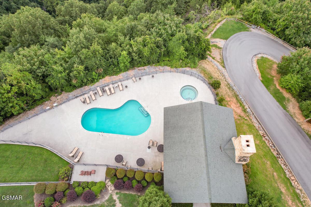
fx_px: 190
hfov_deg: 78.6
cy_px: 104
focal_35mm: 22
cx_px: 156
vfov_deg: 57.2
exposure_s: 1/40
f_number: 2.8
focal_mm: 8.38
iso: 120
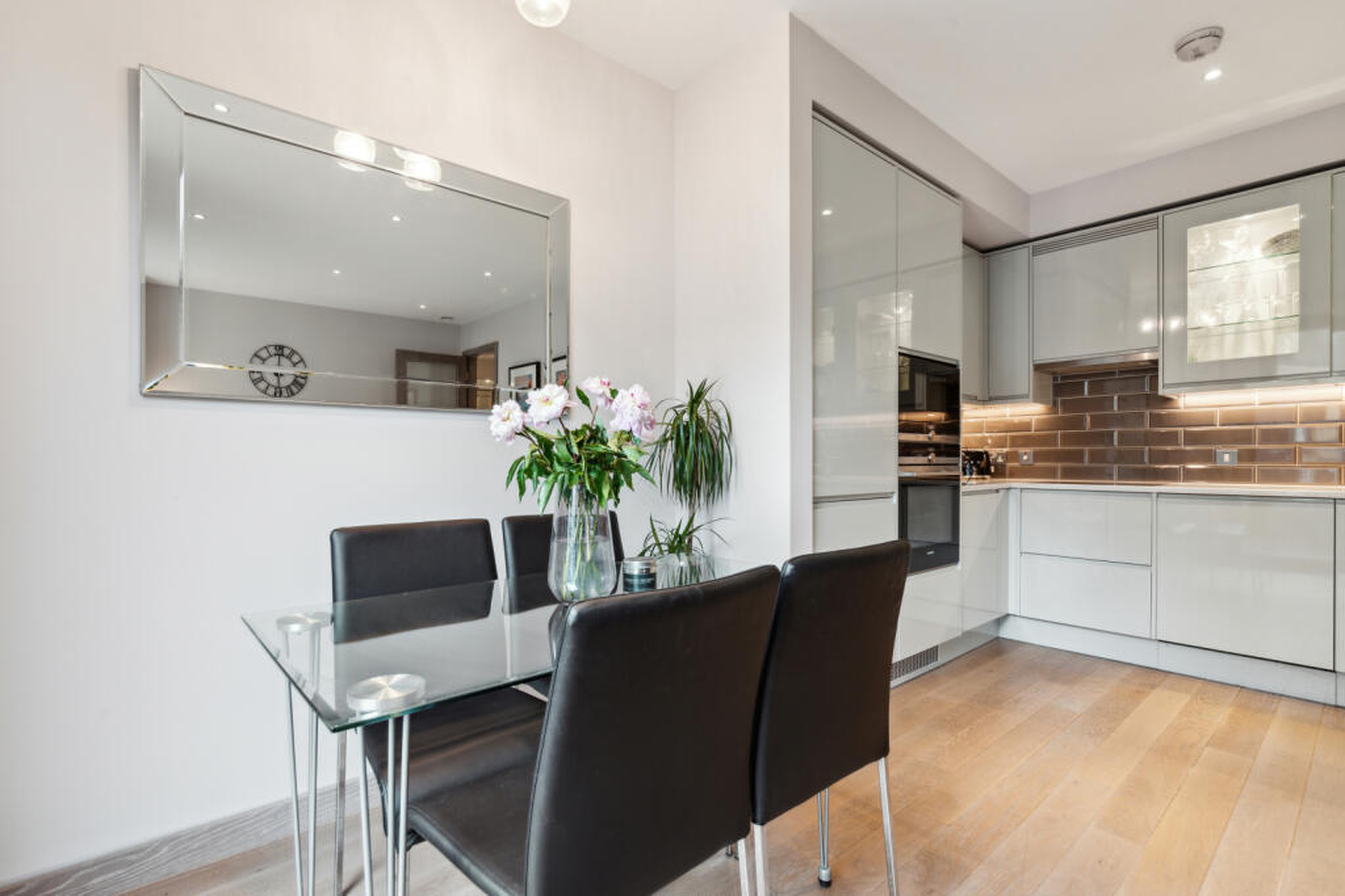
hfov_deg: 96.7
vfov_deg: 73.8
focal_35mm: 16
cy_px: 448
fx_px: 598
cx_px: 672
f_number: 11
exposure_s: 1/4
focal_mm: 16
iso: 500
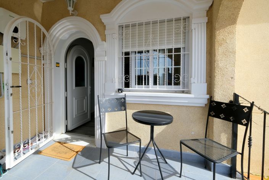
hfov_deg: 100.4
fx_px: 112
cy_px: 90
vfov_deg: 77.4
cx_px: 134
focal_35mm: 15
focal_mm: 10
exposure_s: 1/180
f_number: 14
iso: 500
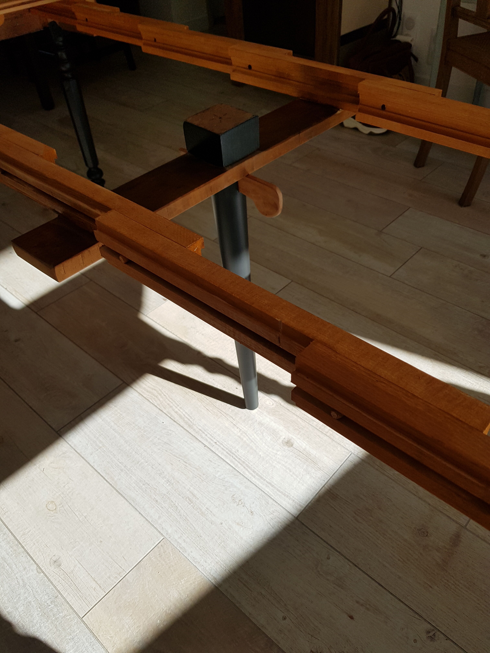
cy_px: 326
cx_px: 245
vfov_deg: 67.3
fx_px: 491
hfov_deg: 53.1
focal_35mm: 26
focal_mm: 4.2
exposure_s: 1/714
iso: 40
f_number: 1.7
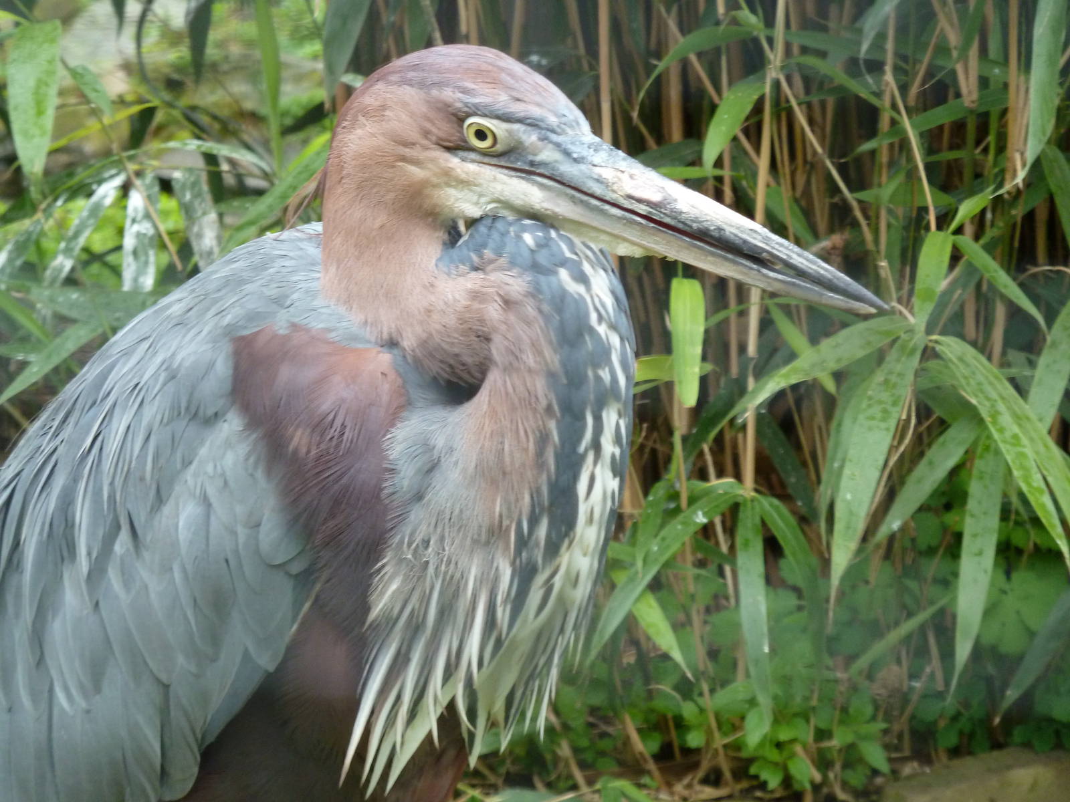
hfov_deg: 10.1
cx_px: 535
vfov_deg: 7.6
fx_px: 6058
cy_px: 401
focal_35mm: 196
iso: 250
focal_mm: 32.1
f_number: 4.5
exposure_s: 1/80
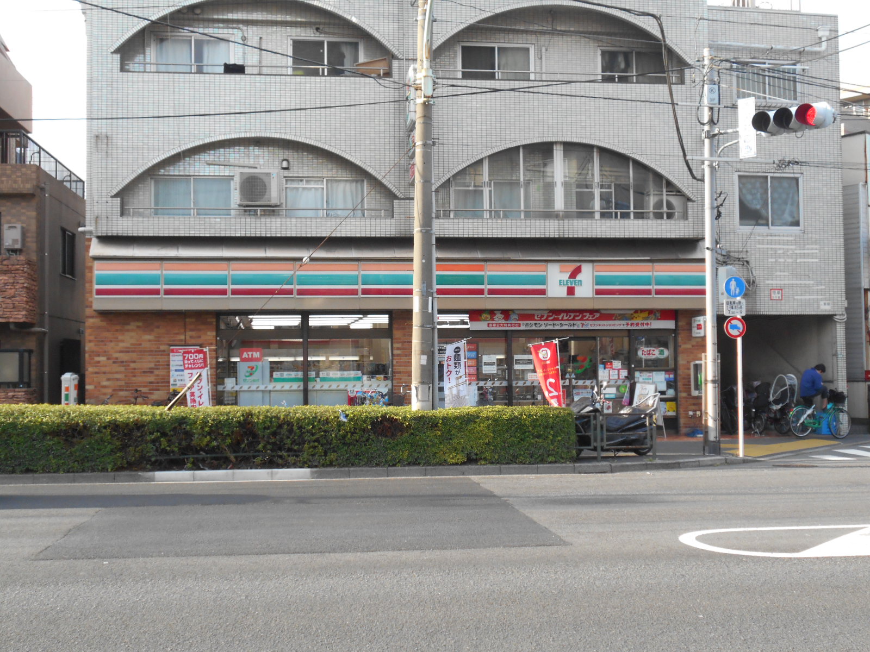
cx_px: 435
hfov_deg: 42.9
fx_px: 1106
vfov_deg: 32.9
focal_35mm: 44
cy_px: 326
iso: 200
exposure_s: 1/250
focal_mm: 7.7
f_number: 4.2
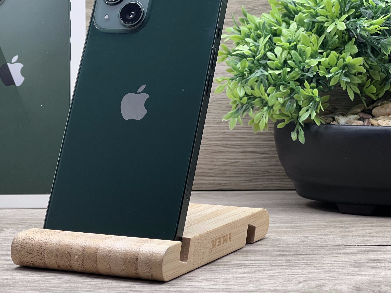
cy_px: 128
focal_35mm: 112
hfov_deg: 17.5
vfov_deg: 13.2
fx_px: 1265
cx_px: 131
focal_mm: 9
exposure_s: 1/100
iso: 125
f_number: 2.8
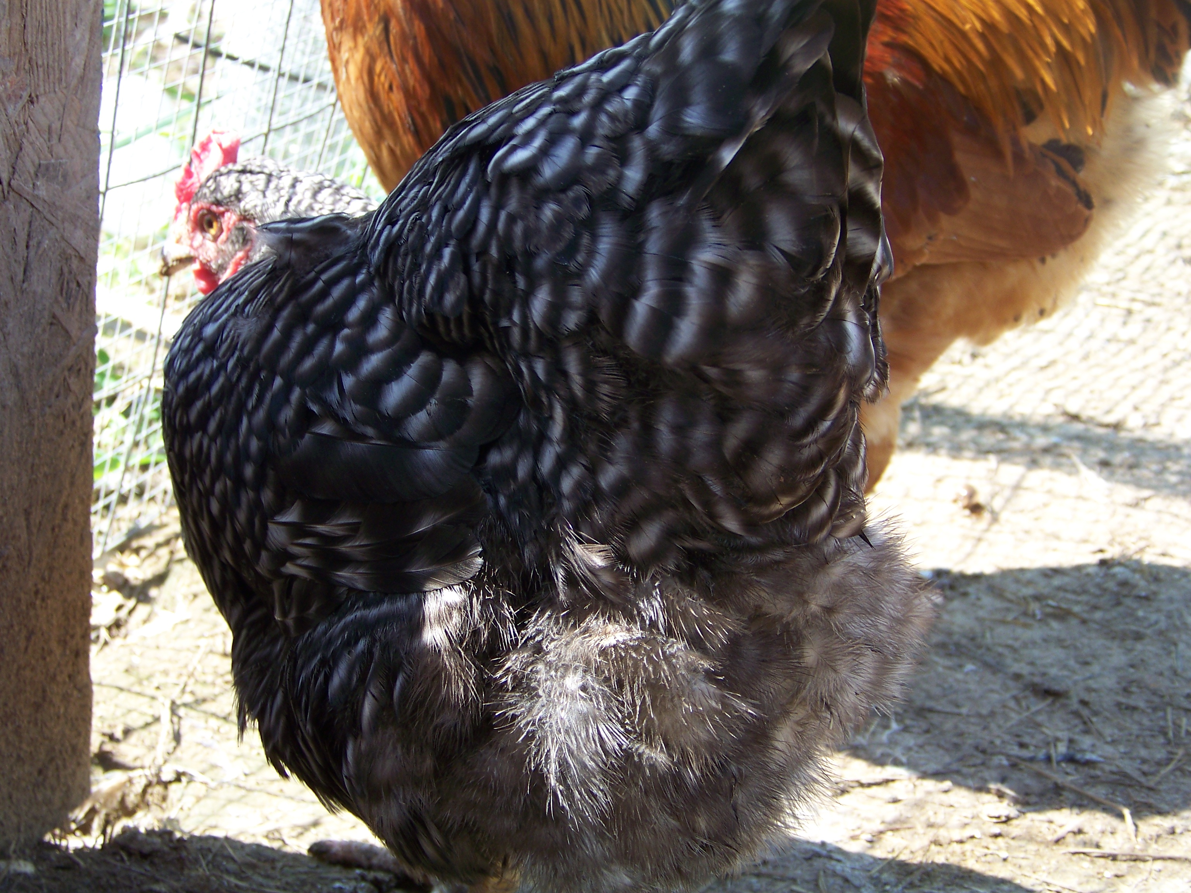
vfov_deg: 18.9
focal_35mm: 78
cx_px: 596
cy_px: 446
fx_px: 2684
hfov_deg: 25.0
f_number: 3.2
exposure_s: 1/125
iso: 64
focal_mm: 13.2
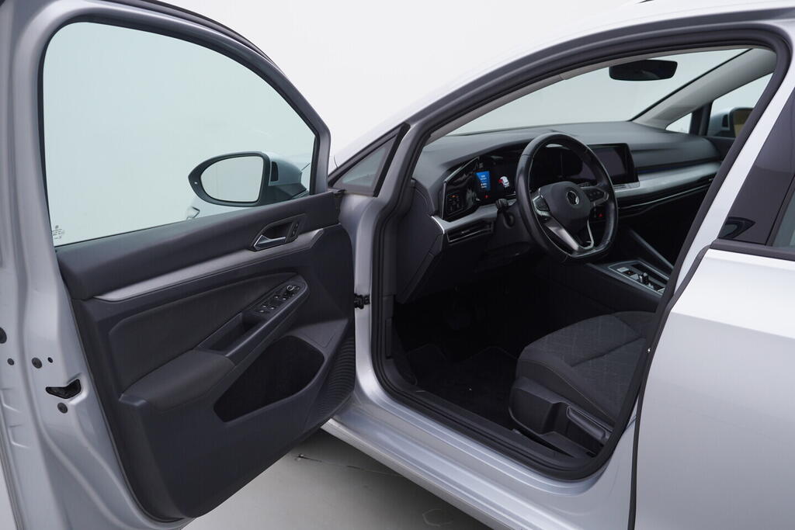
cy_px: 265
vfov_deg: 36.9
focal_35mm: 36
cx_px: 398
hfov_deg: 53.1
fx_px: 795
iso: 125
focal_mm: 24
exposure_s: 1/60
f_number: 4
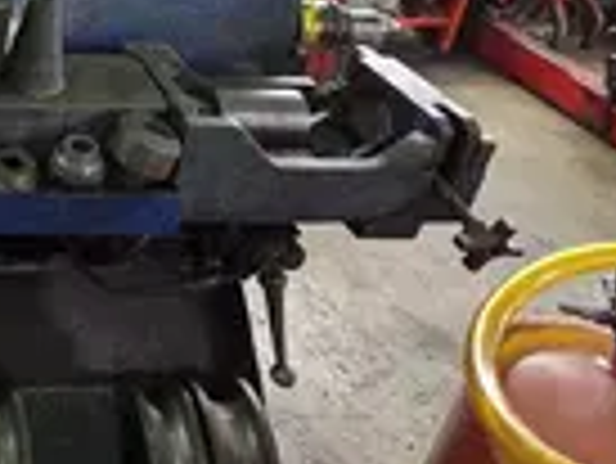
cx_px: -108
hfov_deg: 37.9
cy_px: 9
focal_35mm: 38
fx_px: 677
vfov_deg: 34.6
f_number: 2.2
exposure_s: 1/60
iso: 640
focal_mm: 2.2
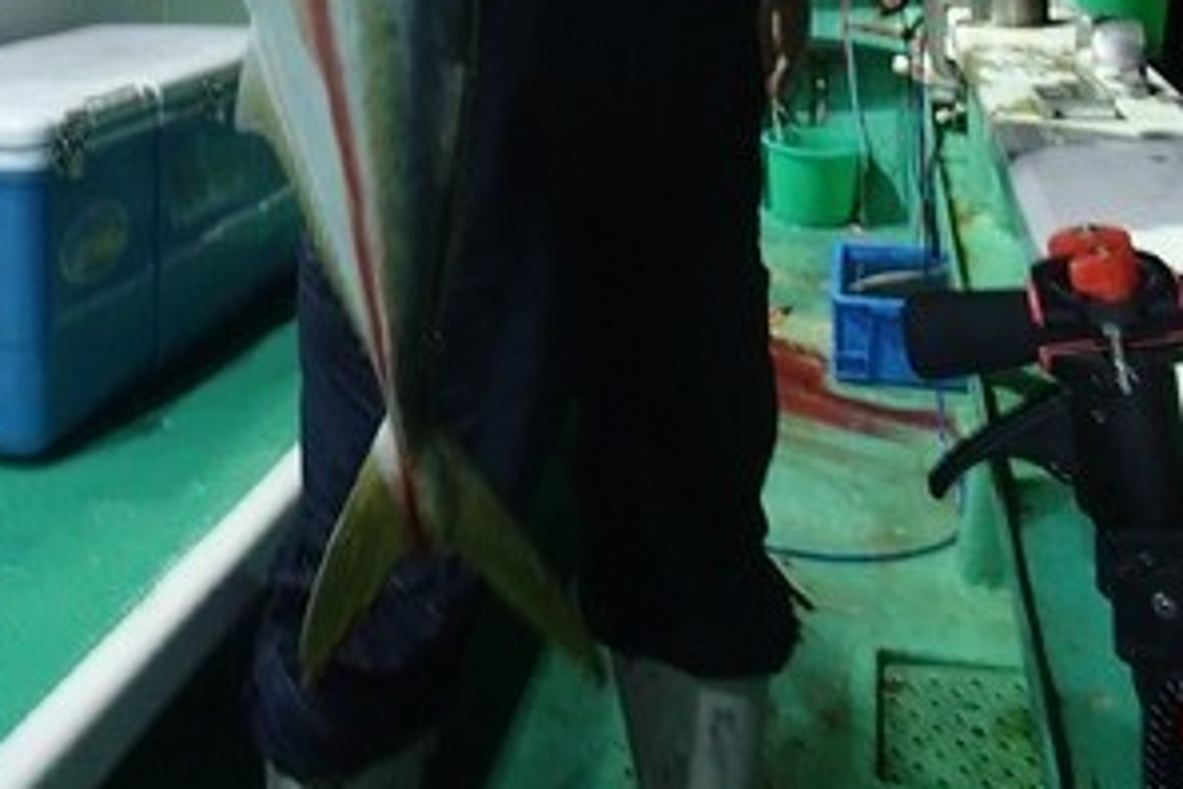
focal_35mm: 47
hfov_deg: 41.9
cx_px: 530
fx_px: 1544
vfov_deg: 26.0
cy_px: -120
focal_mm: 5
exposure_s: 1/30
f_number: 3.9
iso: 400
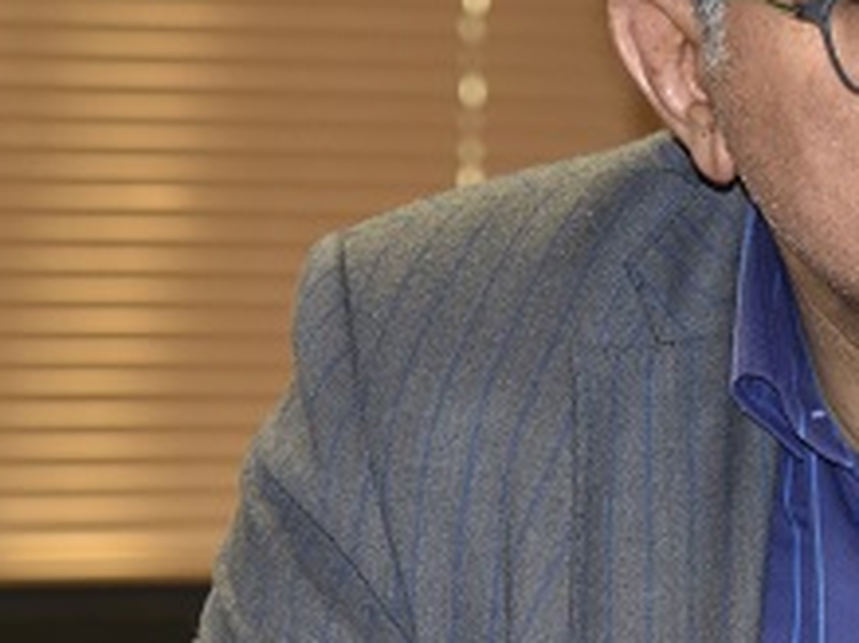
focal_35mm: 422
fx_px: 10466
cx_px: 965
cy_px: 225
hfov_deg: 4.7
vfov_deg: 3.5
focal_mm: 120
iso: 1250
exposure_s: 1/60
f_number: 5.6
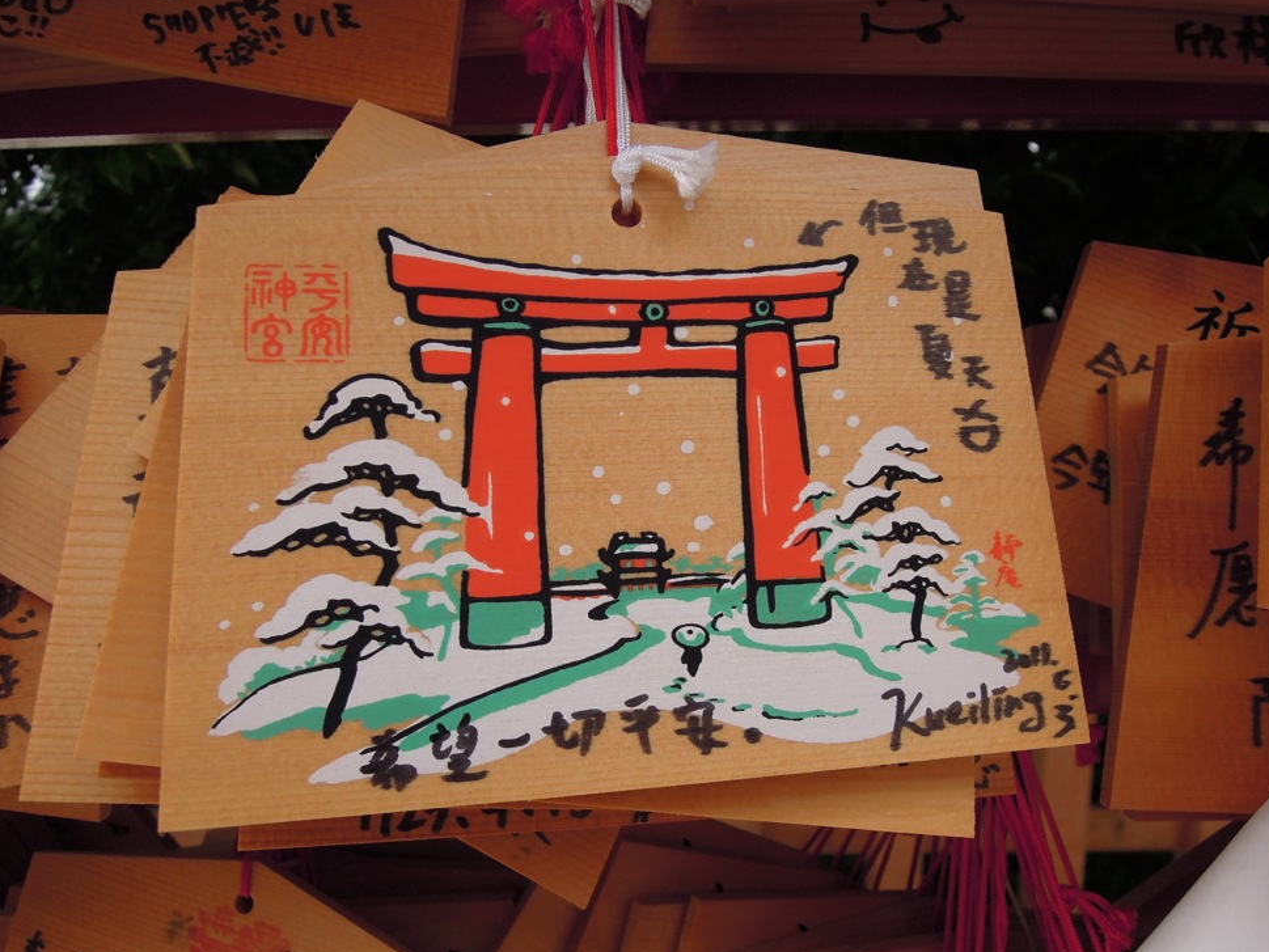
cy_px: 474
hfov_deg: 56.8
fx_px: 1173
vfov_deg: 44.2
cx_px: 634
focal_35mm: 32
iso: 160
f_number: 3
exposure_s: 1/800
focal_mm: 5.5
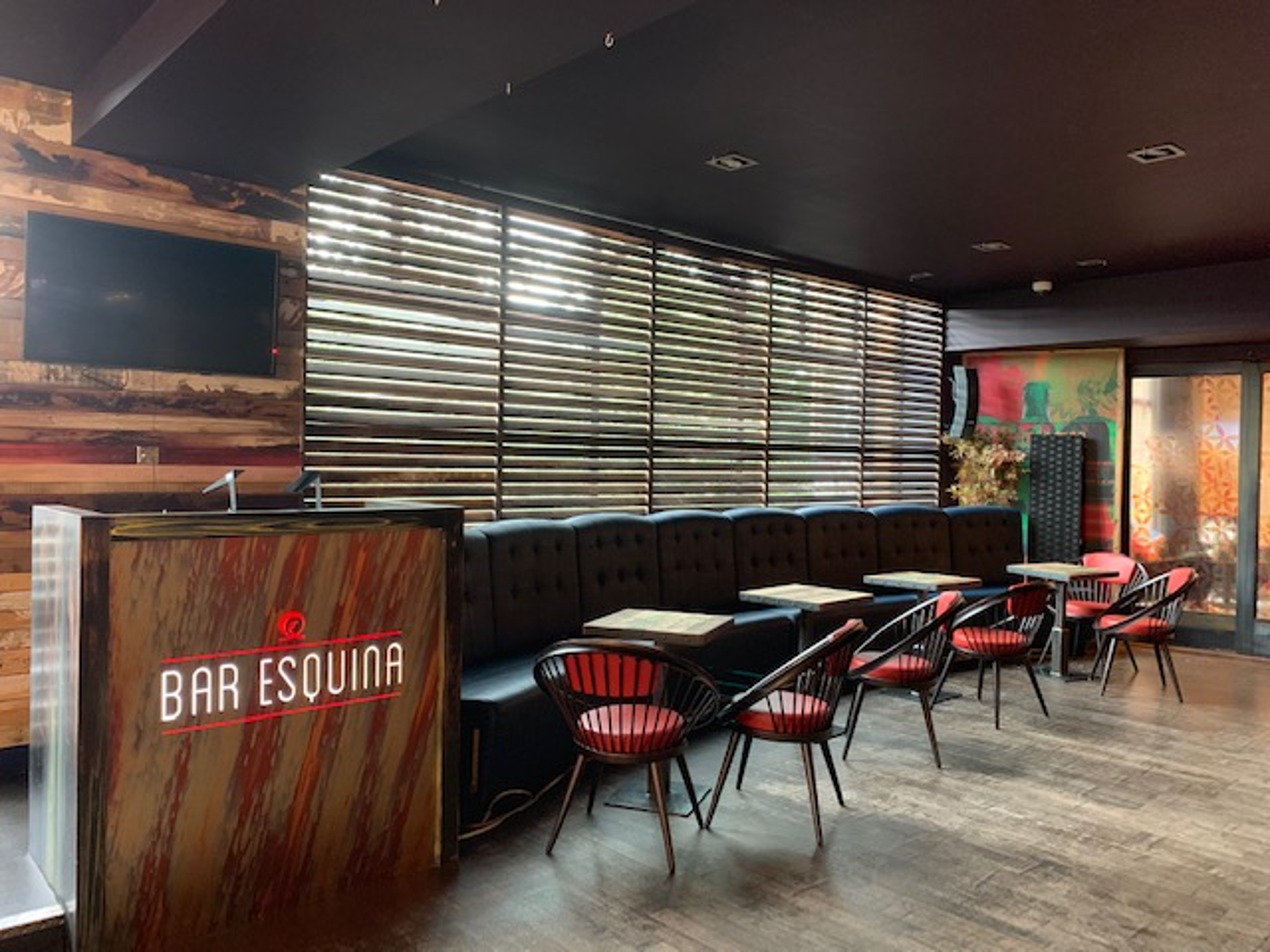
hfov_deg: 67.3
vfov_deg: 53.1
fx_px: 954
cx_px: 635
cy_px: 476
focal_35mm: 26
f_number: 1.8
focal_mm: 4.25
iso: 400
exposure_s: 1/35
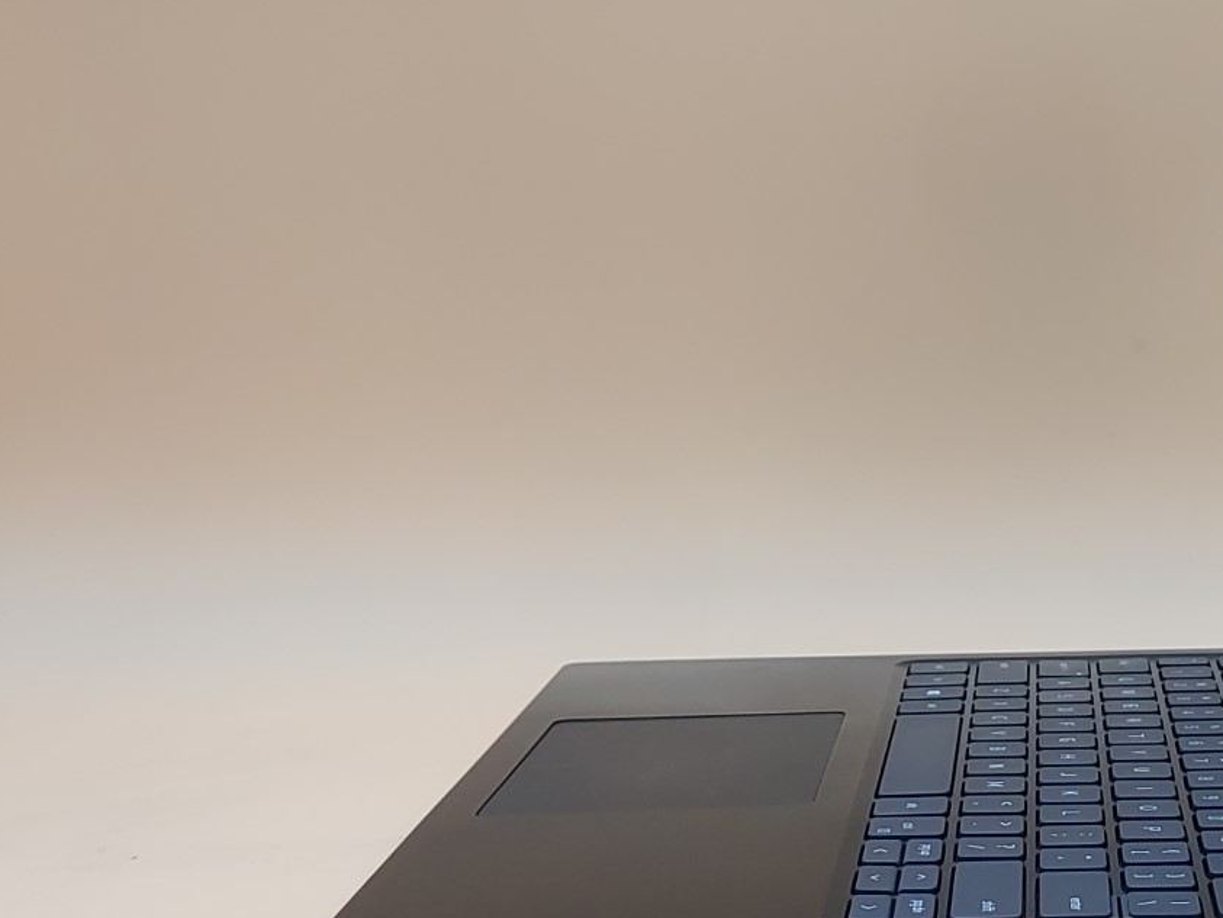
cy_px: 452
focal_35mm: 70
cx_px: 966
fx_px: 2474
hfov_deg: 27.3
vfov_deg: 21.0
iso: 50
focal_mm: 4.36
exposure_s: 1/67
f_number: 1.8
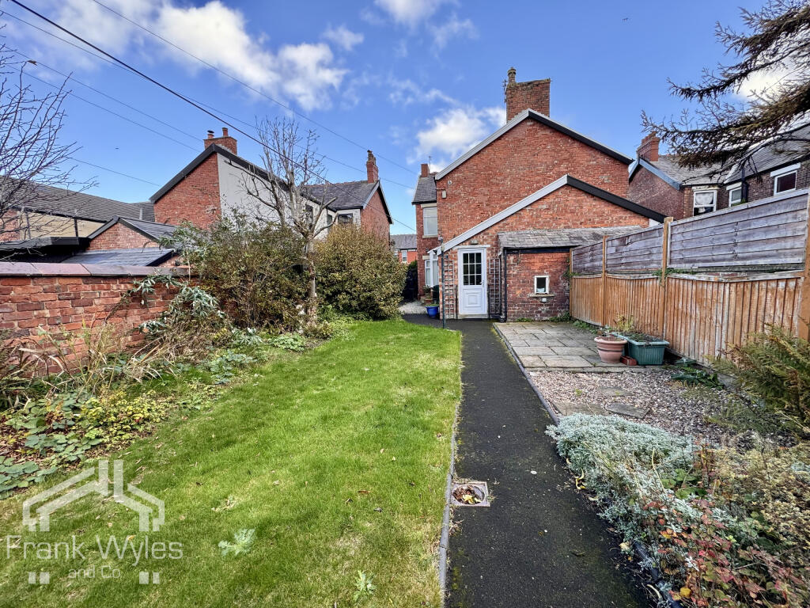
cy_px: 304
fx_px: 328
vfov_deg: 85.7
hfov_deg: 102.1
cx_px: 405
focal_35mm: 14
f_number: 2.2
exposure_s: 1/99
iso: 50
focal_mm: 2.22
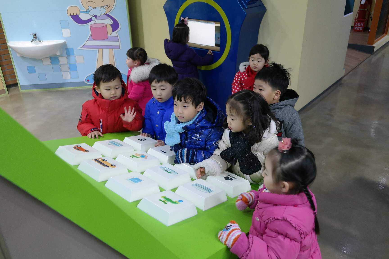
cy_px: 130
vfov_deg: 43.6
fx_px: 324
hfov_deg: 61.9
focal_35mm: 30
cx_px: 194
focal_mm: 20
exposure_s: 1/40
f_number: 3.5
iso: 800
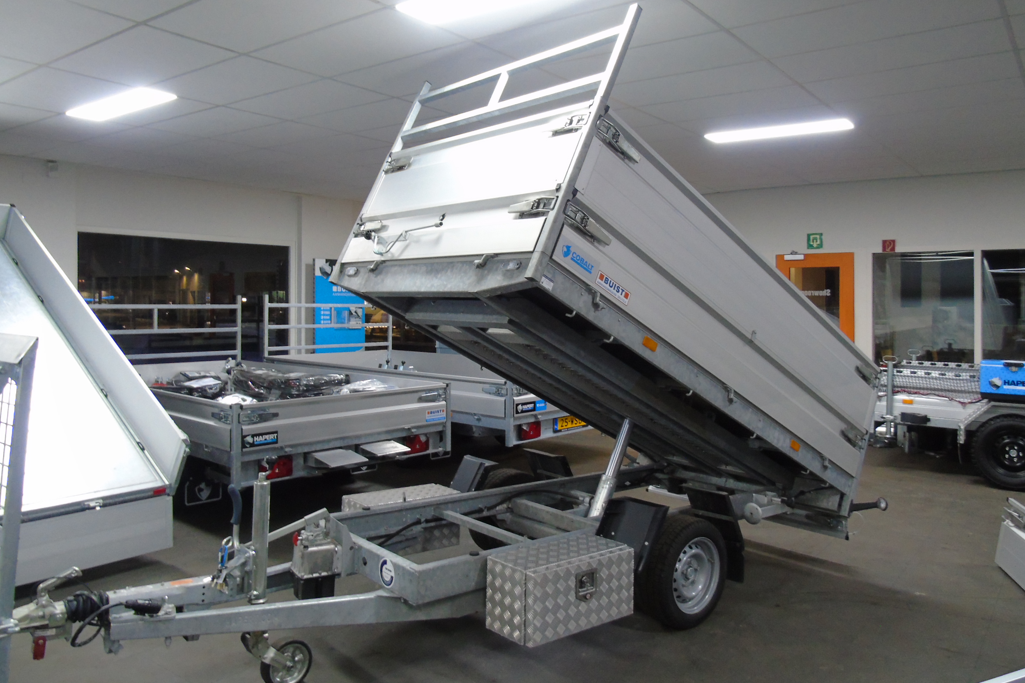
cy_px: 303
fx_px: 769
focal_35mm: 27
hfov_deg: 67.4
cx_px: 529
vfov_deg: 47.8
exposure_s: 1/10
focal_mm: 4.4
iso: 400
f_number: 3.4
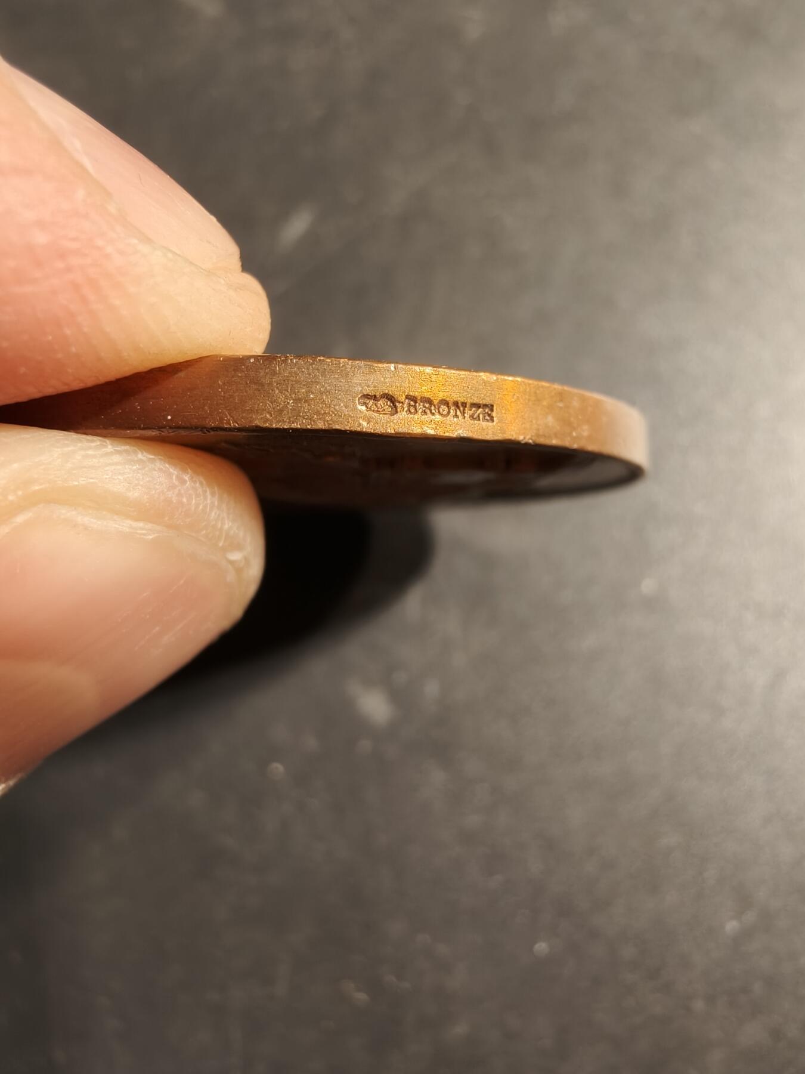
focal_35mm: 23
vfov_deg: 73.9
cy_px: 537
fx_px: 713
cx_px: 402
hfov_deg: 58.9
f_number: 2
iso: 125
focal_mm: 2.32
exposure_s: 1/50
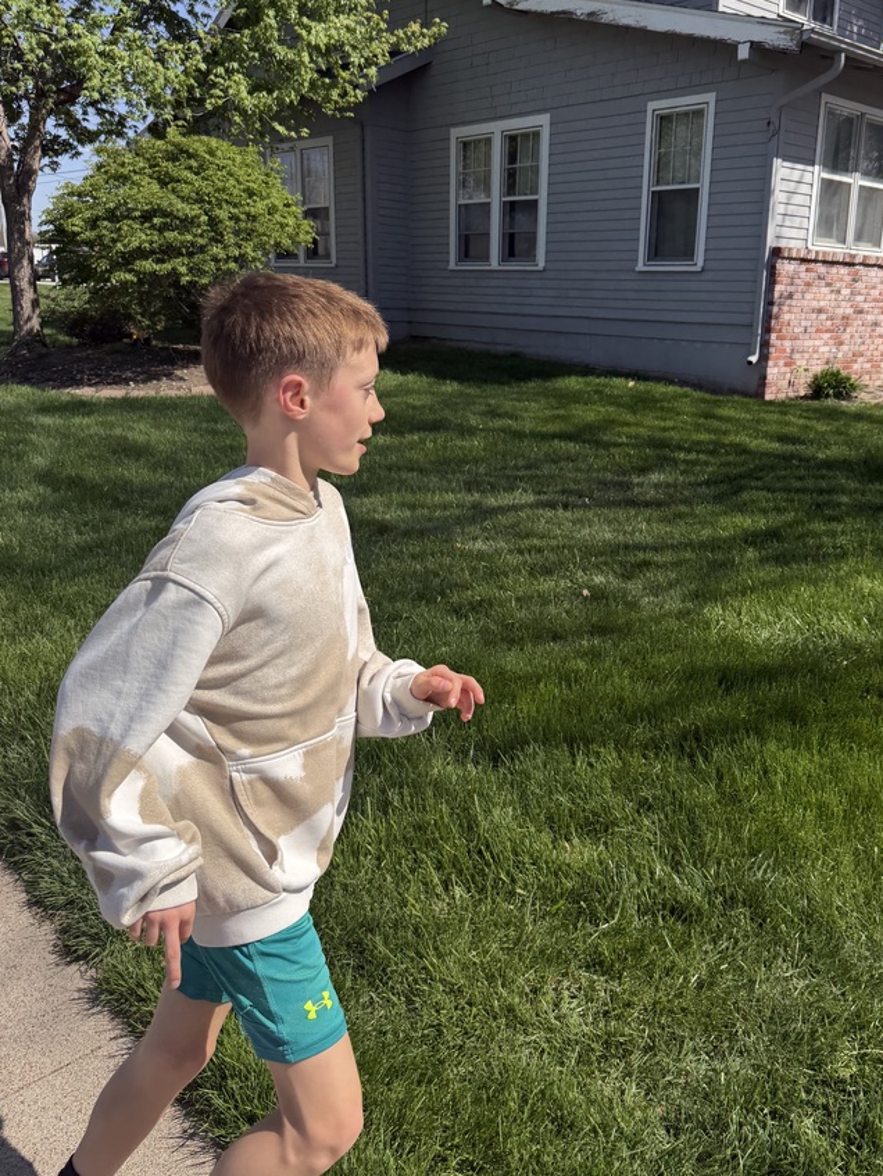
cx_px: 526
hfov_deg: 48.0
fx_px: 986
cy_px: 565
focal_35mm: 29
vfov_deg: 61.6
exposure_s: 1/4673
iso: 125
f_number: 1.78
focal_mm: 6.76
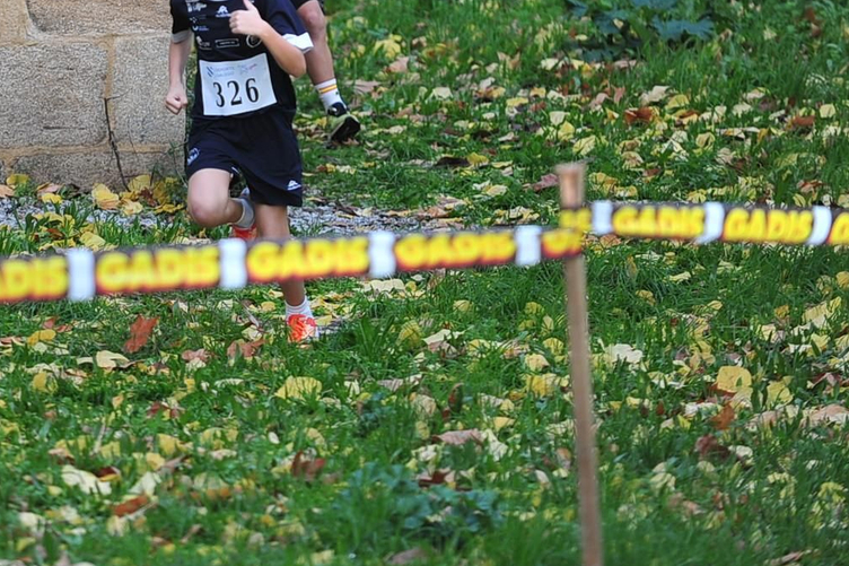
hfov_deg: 5.4
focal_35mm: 383
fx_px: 9030
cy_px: 50
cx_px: 154
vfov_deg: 3.6
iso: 500
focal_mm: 180
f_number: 2.8
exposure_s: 1/800
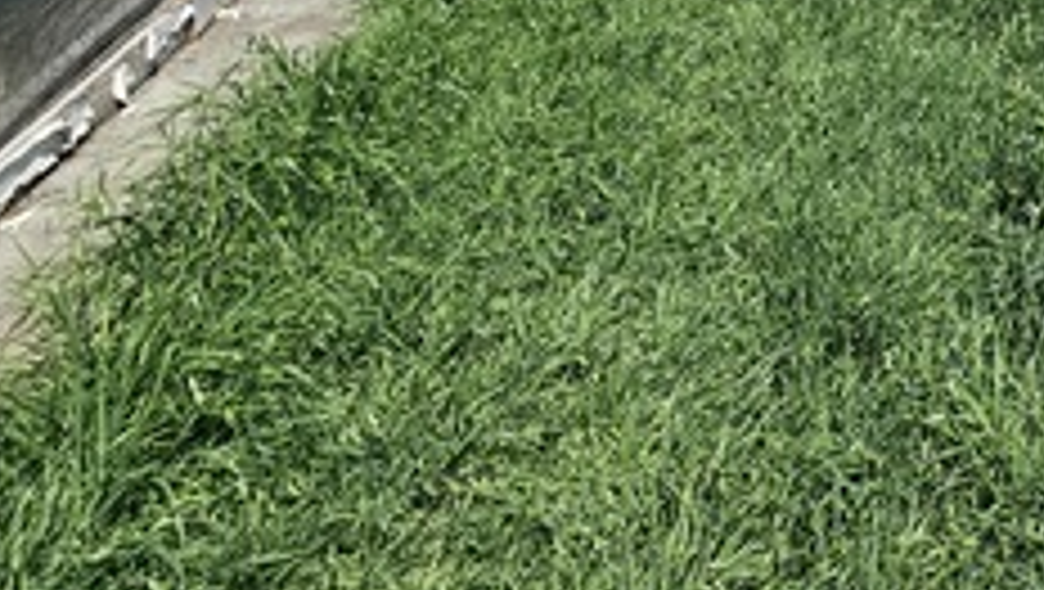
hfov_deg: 37.1
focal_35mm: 39
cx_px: 1296
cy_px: -428
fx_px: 1081
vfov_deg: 21.7
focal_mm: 2.2
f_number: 2.2
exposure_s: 1/2643
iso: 50
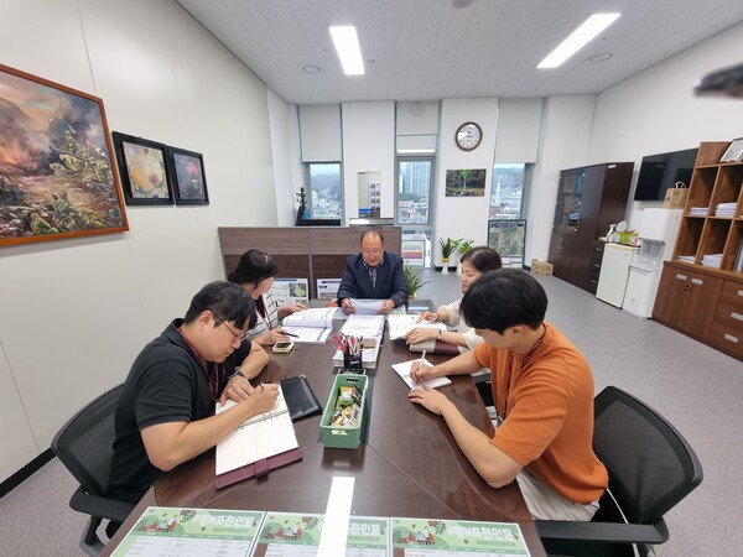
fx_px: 279
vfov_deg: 89.9
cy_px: 278
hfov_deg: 106.2
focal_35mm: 13
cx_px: 372
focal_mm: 2.2
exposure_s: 1/60
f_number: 2.2
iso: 200
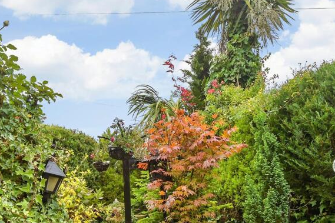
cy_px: 174
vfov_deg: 45.7
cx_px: 163
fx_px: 251
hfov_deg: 67.4
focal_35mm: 27
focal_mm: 10
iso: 250
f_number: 8
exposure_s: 1/20
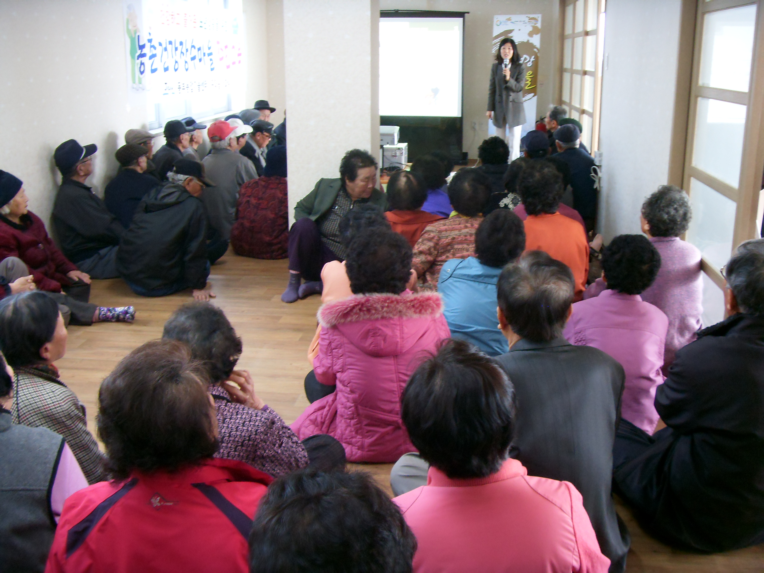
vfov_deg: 36.8
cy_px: 286
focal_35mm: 39
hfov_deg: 47.9
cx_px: 382
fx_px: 861
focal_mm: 6.6
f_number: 3.5
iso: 200
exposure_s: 1/20
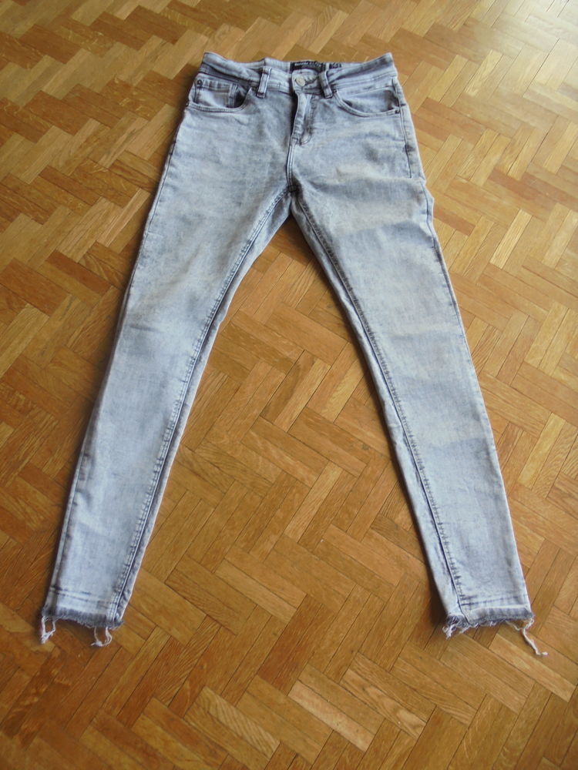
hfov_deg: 53.1
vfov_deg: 67.3
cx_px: 289
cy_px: 385
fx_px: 579
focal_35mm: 26
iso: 100
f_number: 3.5
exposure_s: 1/60
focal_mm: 4.6
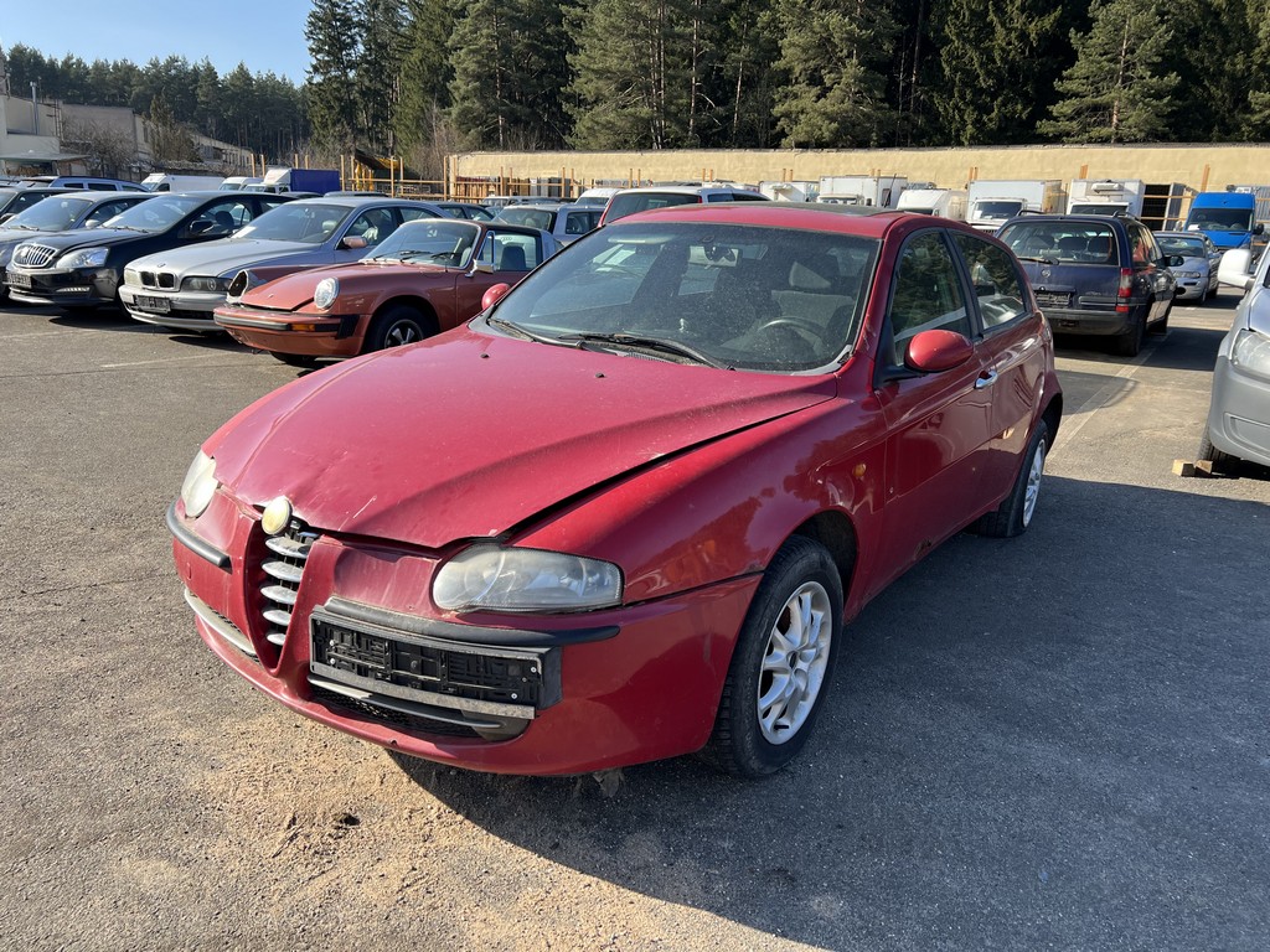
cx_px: 635
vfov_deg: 53.1
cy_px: 476
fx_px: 954
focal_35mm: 26
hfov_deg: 67.3
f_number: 1.5
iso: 50
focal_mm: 5.7
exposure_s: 1/1377
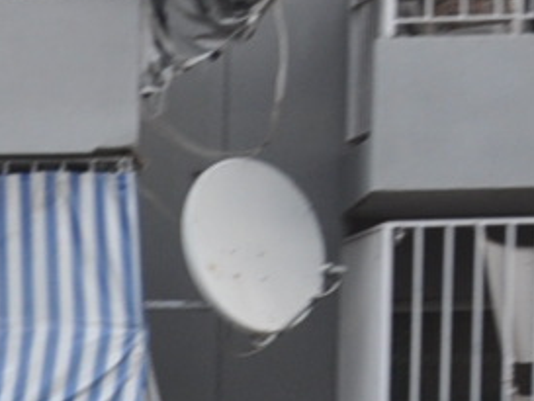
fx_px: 7852
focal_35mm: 509
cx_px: -1520
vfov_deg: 2.9
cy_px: 896
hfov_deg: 3.7
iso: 200
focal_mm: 45
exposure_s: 1/60
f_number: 8
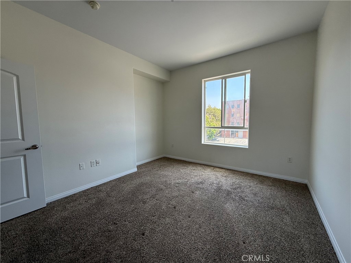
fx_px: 142
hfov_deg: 102.1
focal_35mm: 14
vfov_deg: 85.7
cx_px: 176
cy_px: 132
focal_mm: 2.22
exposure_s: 1/172
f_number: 2.2
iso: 64
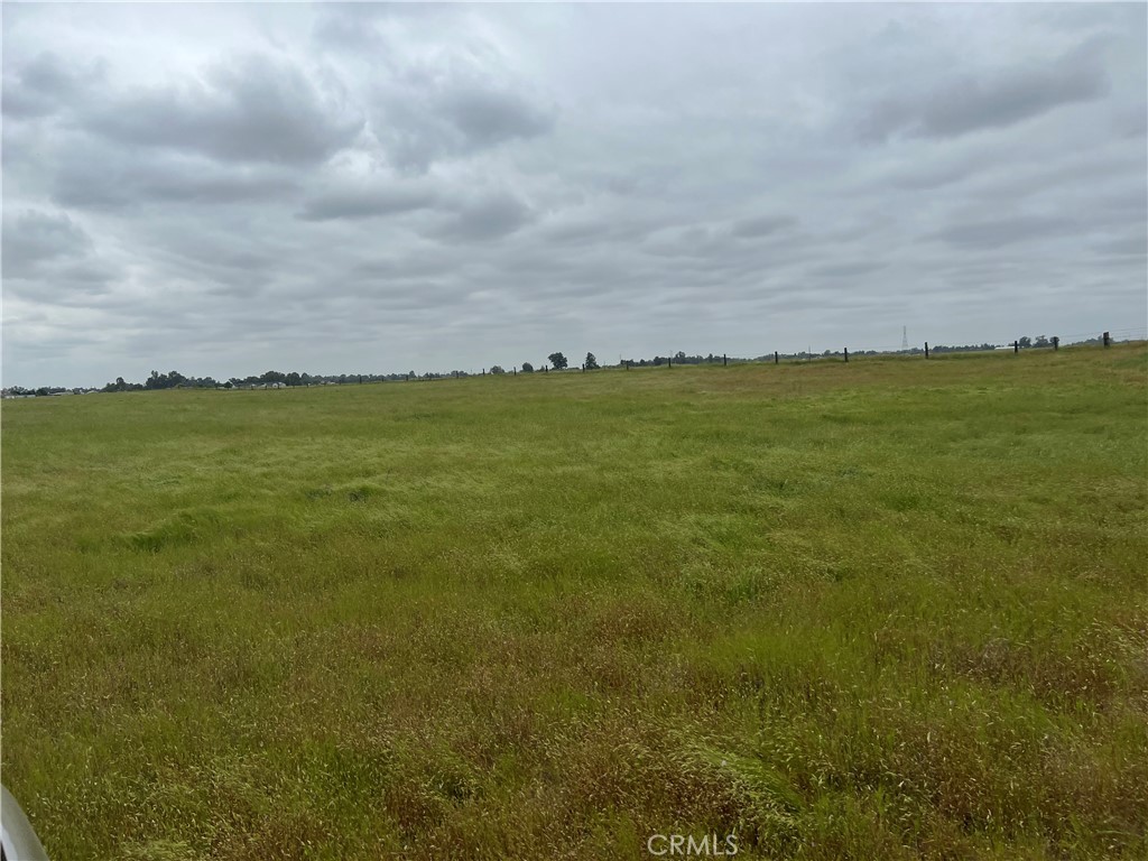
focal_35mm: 26
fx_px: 862
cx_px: 574
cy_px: 430
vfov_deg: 53.1
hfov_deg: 67.3
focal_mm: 5.7
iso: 50
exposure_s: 1/5882
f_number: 1.5
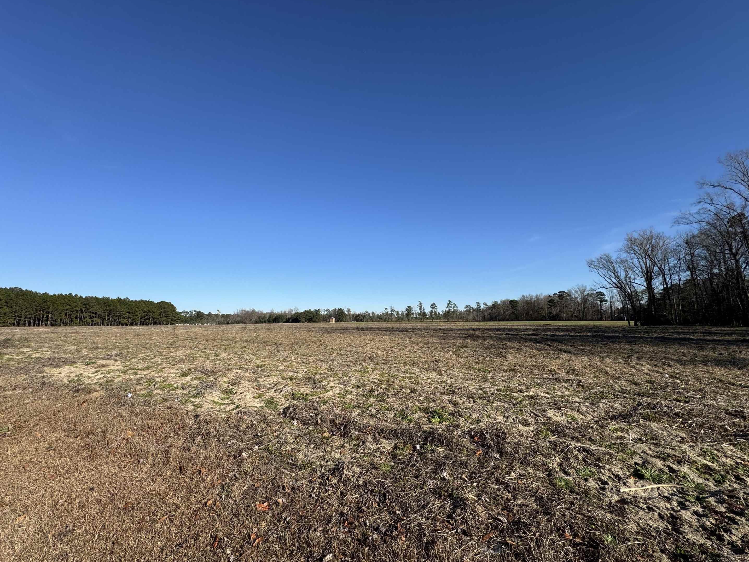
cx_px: 380
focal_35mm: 15
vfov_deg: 81.7
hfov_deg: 98.2
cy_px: 285
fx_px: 325
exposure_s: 1/2494
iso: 40
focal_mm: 2.22
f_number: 2.2
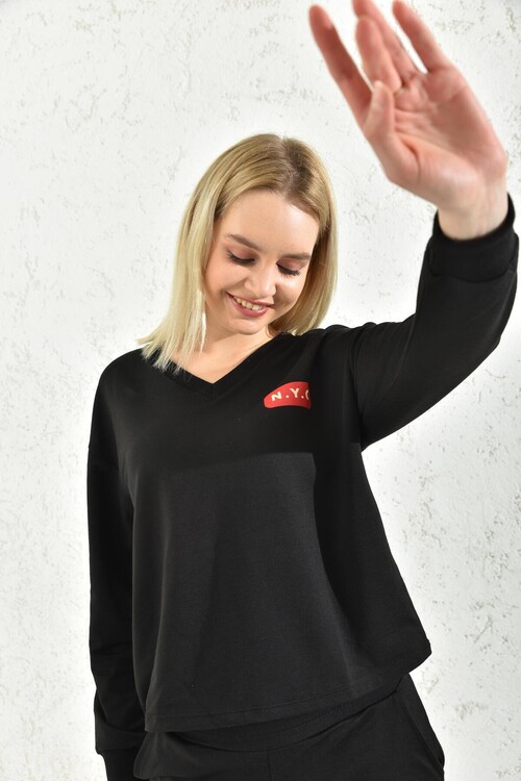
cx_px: 260
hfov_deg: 36.9
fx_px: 781
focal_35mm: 36
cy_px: 390
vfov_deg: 53.1
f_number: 7.1
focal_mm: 36
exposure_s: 1/160
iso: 100
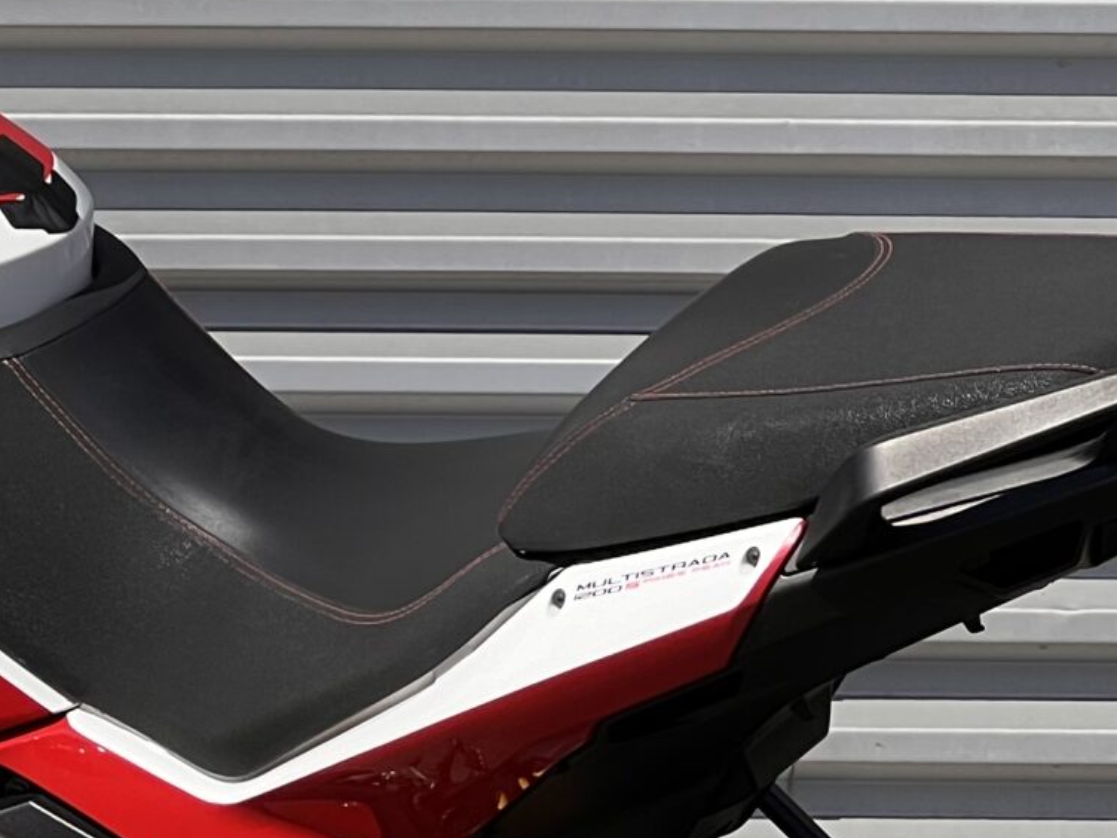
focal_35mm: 262
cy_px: 762
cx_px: 276
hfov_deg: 7.6
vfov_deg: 5.7
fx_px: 8454
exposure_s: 1/742
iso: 32
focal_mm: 9
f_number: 2.8
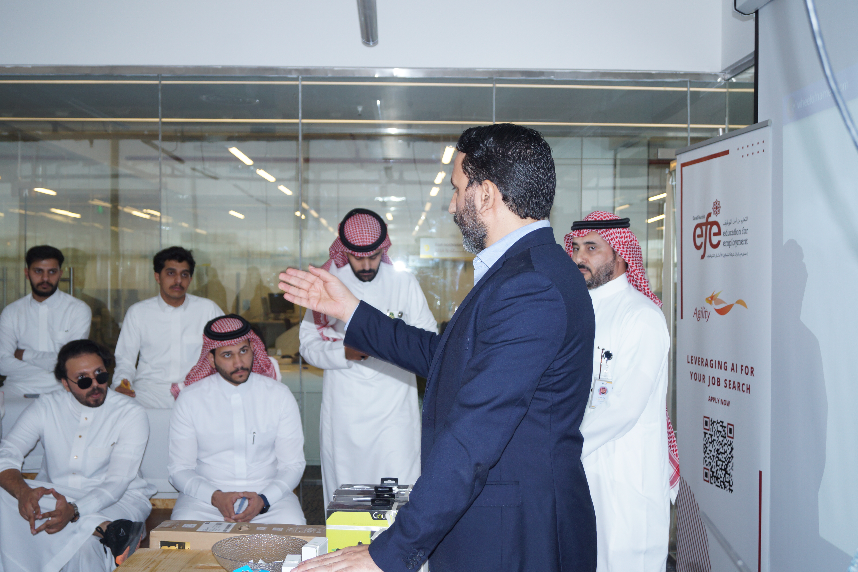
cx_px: 429
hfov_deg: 49.6
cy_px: 286
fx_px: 929
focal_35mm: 39
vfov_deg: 34.2
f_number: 4.5
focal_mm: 26
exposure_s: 1/60
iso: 160
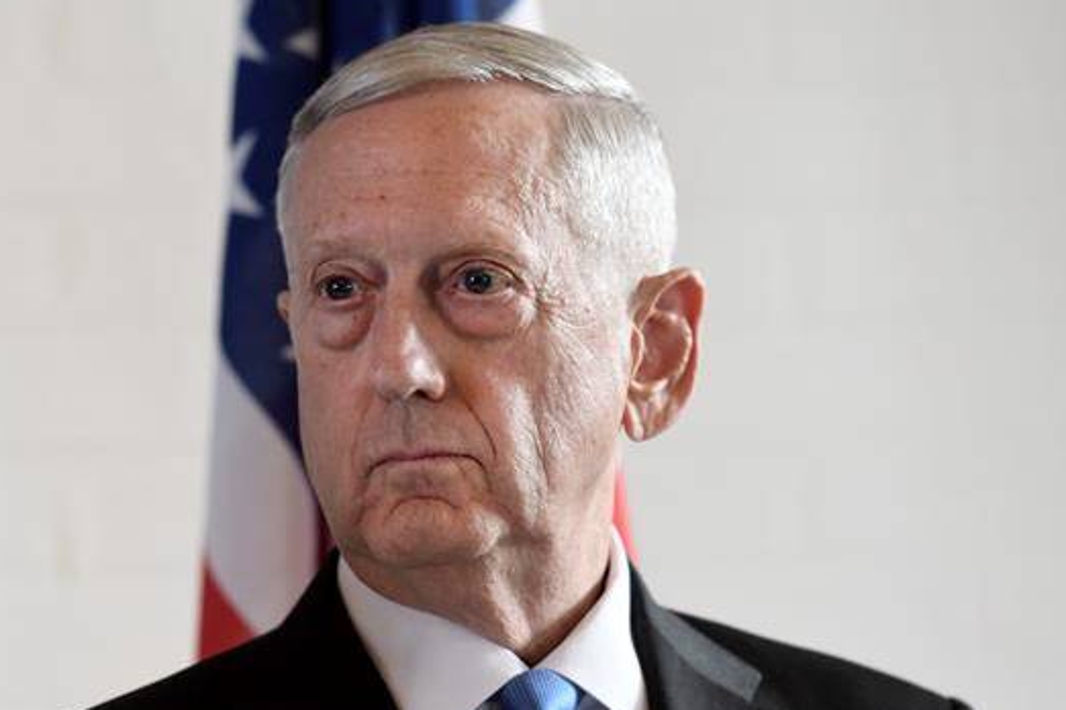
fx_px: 9949
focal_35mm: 336
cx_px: 427
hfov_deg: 6.1
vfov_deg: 4.1
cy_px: 360
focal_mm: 180
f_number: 2.8
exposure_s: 1/250
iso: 1600
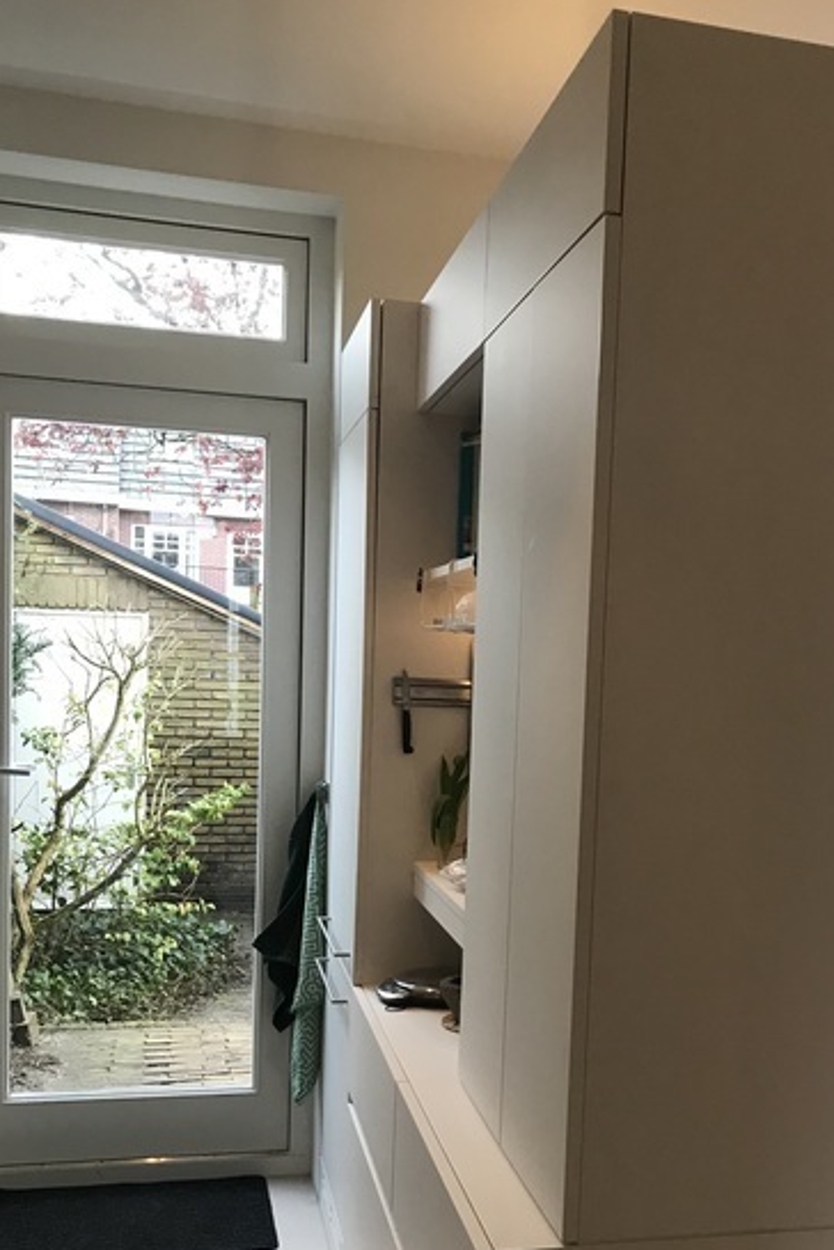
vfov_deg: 46.9
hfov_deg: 32.2
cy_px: 794
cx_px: 600
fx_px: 1425
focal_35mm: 41
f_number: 1.8
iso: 40
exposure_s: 1/20
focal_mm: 3.99
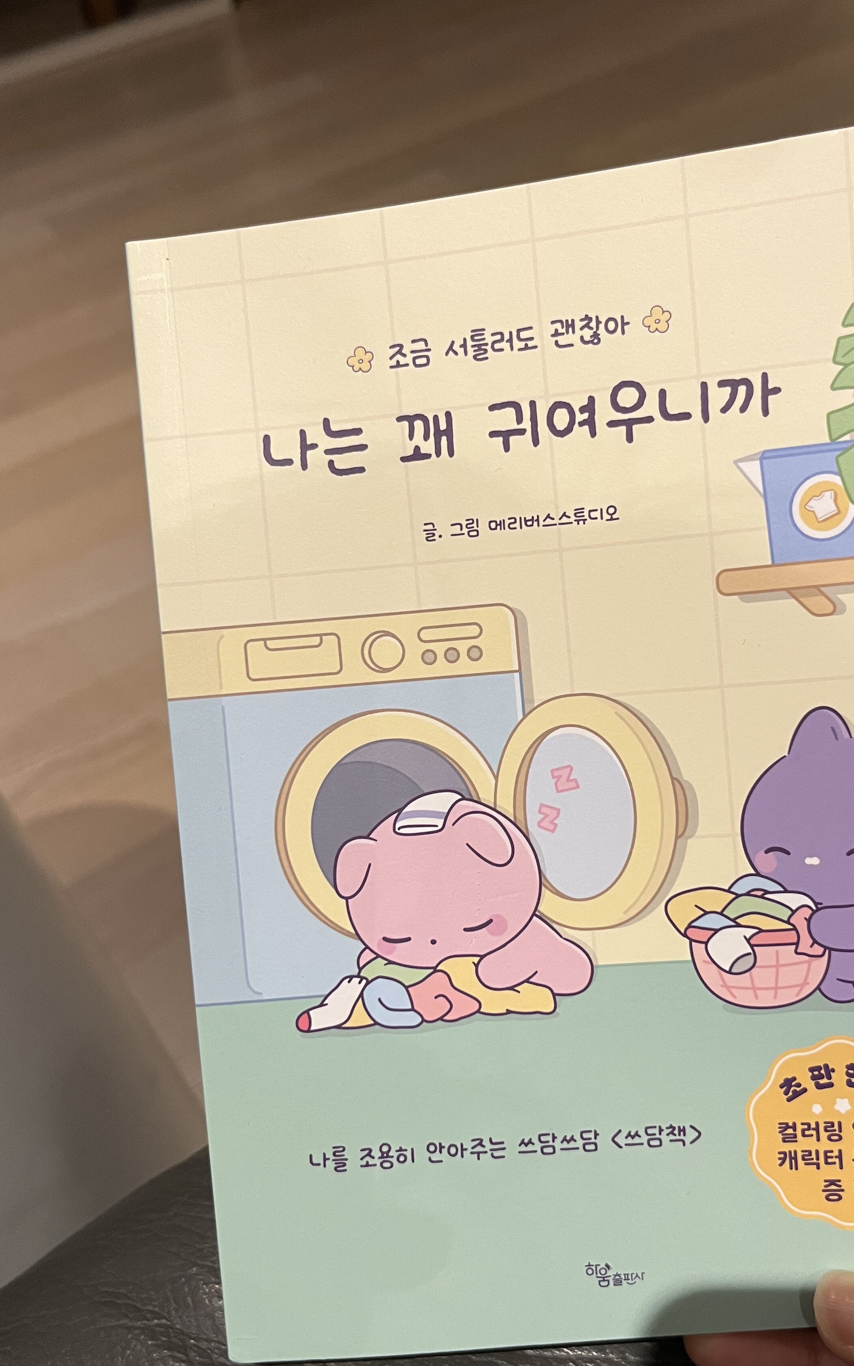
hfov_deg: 38.1
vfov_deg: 58.1
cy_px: 735
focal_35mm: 33
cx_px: 529
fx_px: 1229
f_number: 1.6
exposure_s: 1/60
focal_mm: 5.1
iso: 125
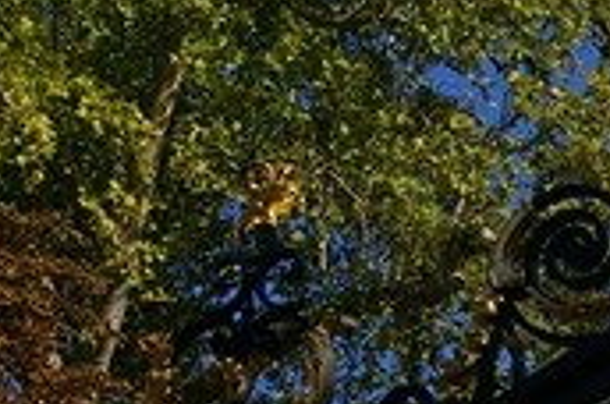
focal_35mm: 252
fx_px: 4260
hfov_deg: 8.0
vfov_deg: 5.4
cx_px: 926
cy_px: 113
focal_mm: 45
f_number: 9.5
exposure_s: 1/350
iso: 200
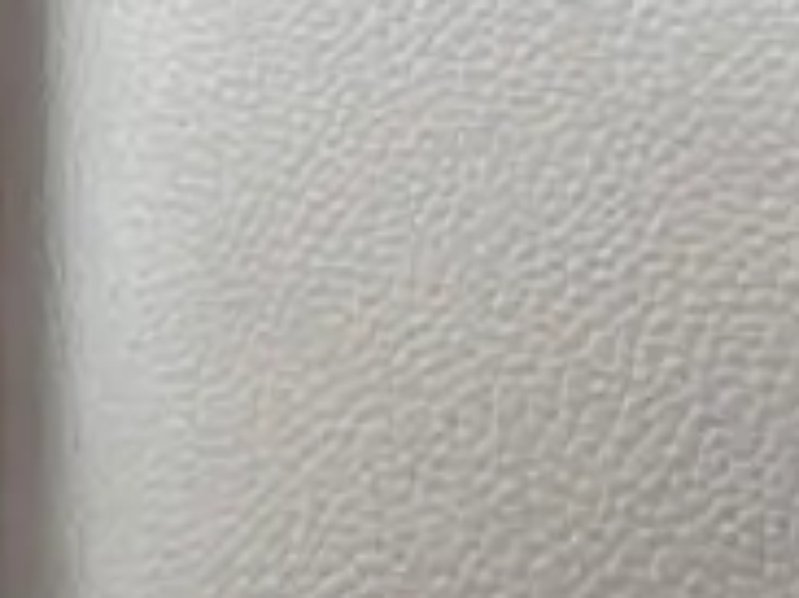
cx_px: 349
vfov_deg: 6.3
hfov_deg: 10.0
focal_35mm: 197
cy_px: -1698
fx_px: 4544
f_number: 1.6
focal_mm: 5.1
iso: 500
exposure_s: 1/46
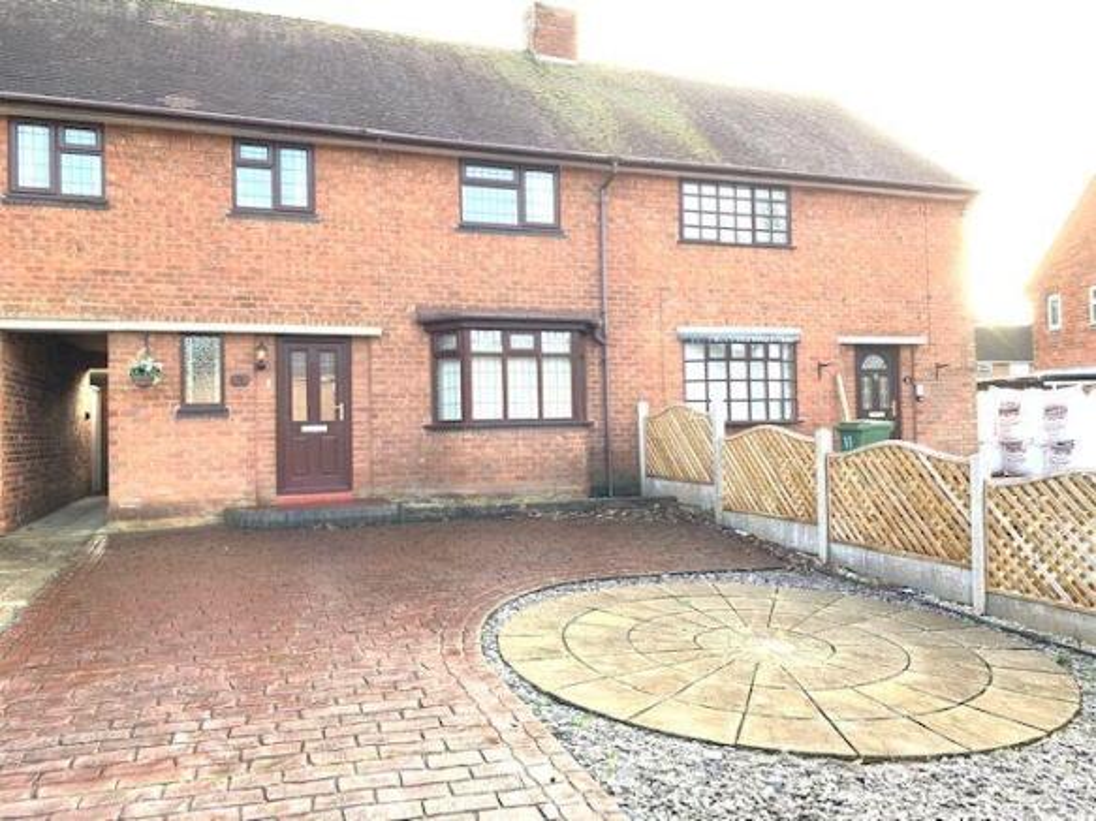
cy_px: 410
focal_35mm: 26
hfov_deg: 67.3
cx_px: 548
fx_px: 823
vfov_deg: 53.0
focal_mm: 4.25
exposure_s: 1/121
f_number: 1.8
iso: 50
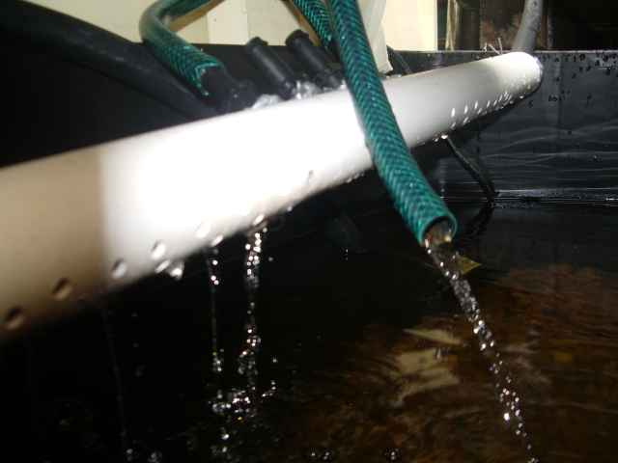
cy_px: 232
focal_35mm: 35
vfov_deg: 40.7
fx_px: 625
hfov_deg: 52.6
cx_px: 309
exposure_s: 1/40
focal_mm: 5.8
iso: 50
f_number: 2.6
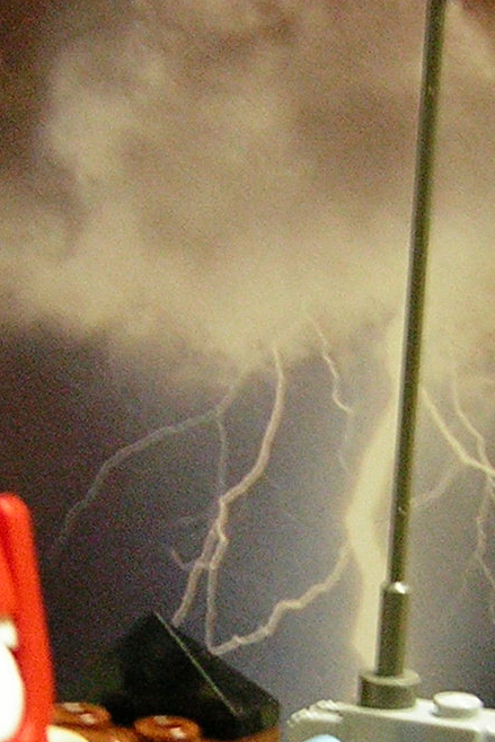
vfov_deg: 21.9
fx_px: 1876
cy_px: 653
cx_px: 332
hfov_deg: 15.0
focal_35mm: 91
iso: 185
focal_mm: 4.7
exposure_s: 1/6.2
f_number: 2.6
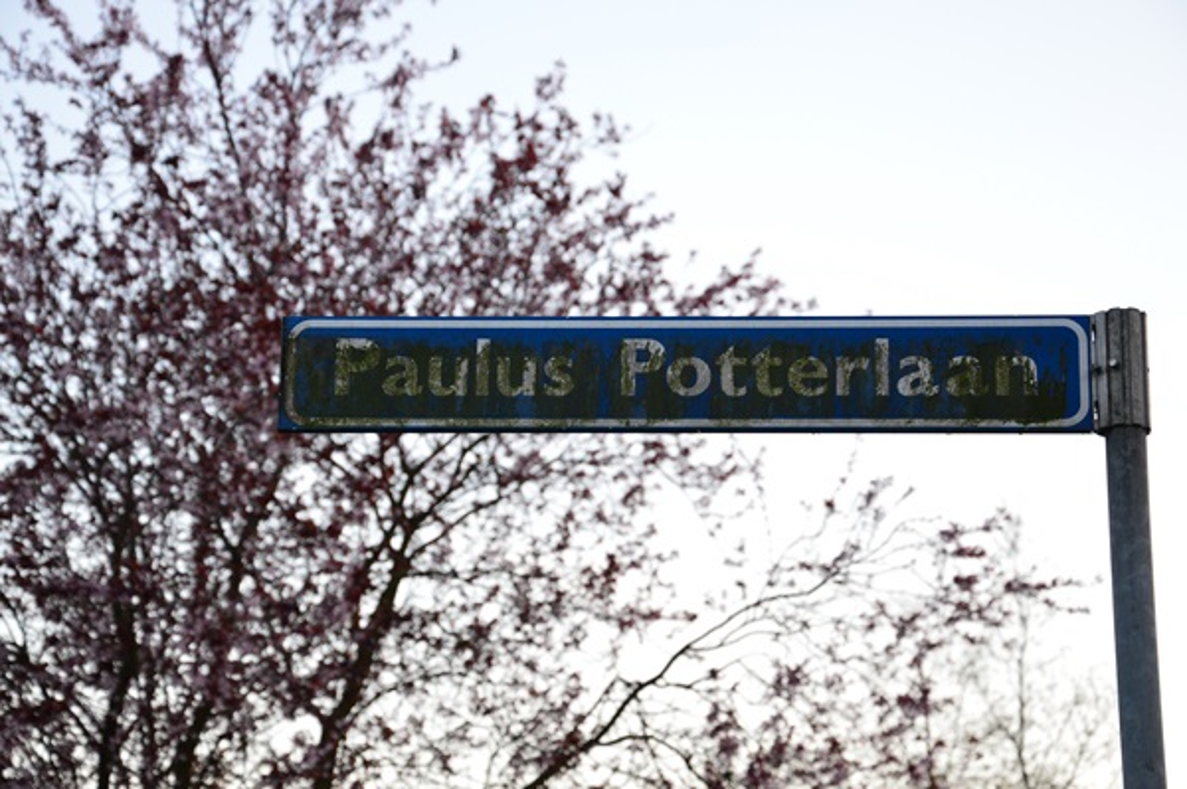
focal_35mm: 105
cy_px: 394
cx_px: 594
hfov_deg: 19.5
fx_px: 3459
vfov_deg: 13.0
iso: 800
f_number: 5.6
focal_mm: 70
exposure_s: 1/100
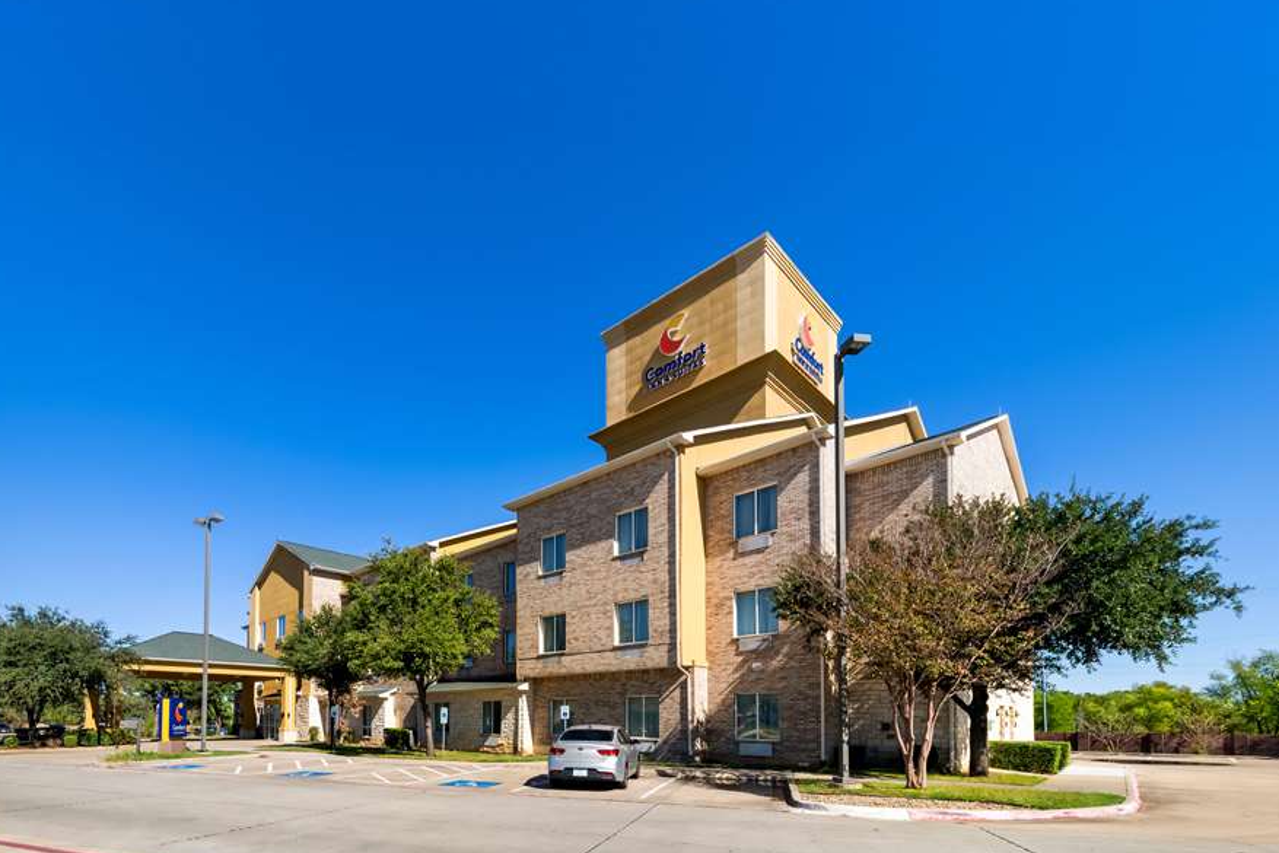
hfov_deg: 103.8
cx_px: 565
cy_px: 455
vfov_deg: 81.1
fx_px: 497
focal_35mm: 14
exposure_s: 1/1600
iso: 400
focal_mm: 12
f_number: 8
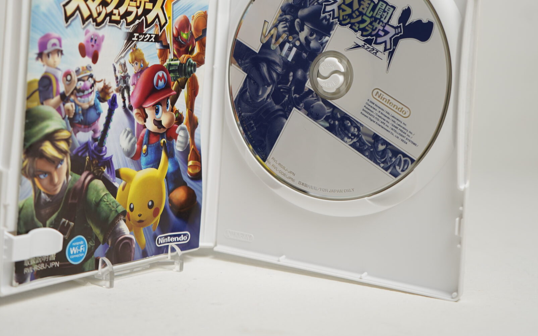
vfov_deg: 22.4
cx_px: 236
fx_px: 836
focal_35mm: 57
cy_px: 61
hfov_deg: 35.6
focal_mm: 35
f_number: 4.5
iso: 100
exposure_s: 1/30
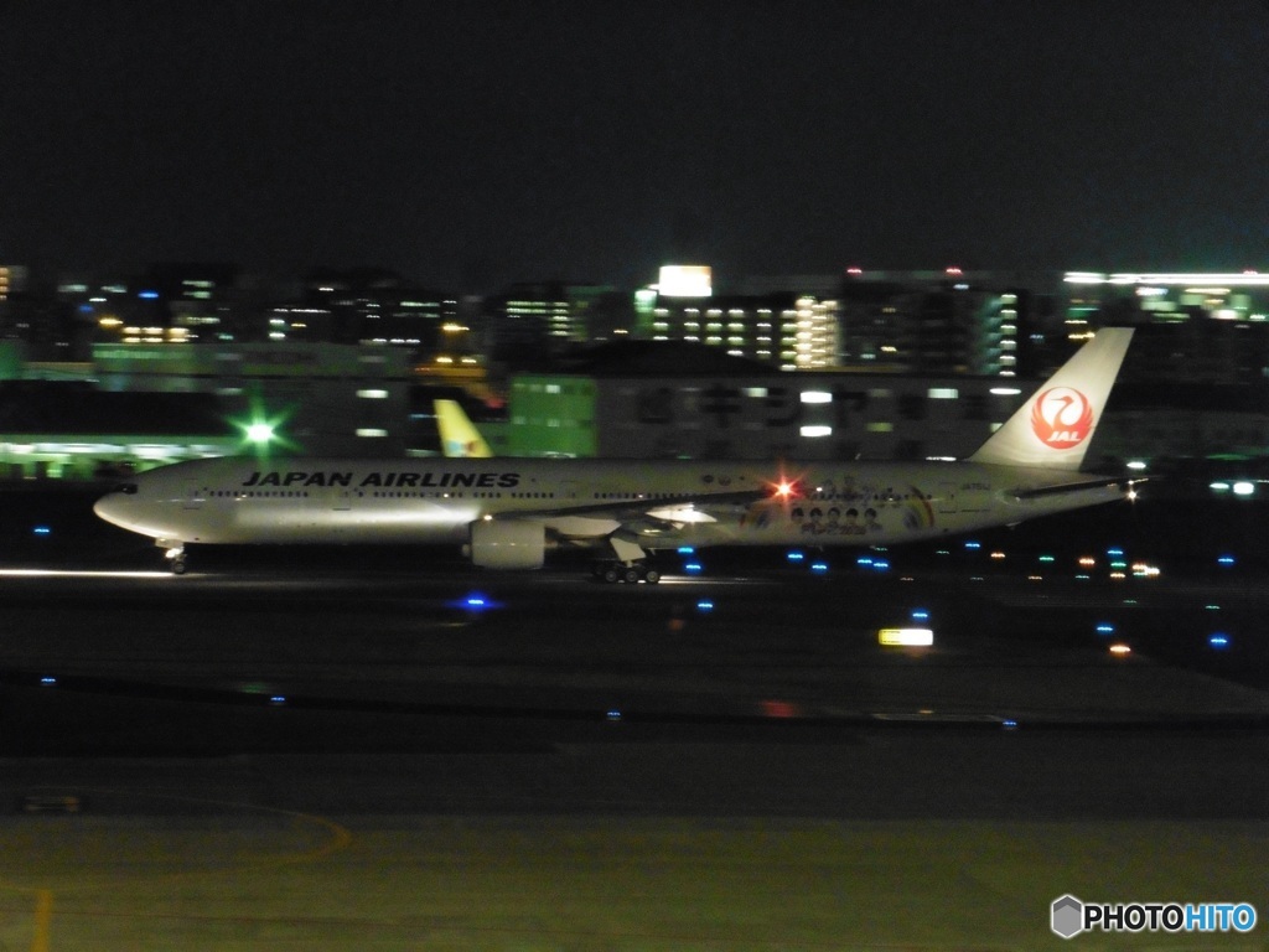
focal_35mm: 154
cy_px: 476
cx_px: 634
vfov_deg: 9.6
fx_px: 5646
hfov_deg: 12.8
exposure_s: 1/4
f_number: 5.4
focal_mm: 27.6
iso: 1600
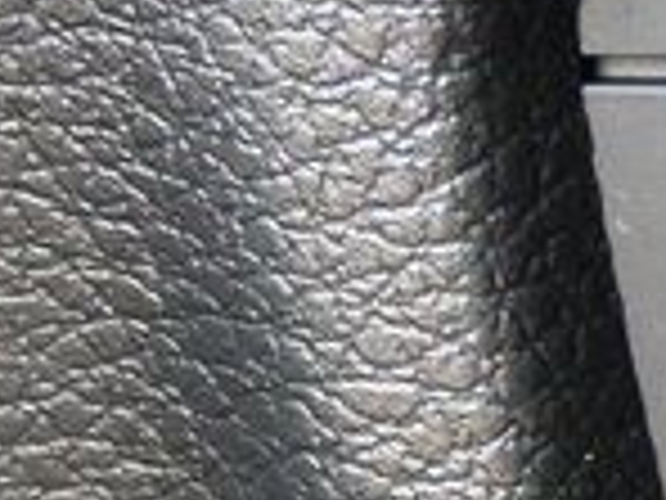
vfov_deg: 5.3
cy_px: 869
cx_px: 2241
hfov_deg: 6.3
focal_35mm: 277
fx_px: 5329
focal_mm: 20
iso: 1600
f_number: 4.6
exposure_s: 1/60
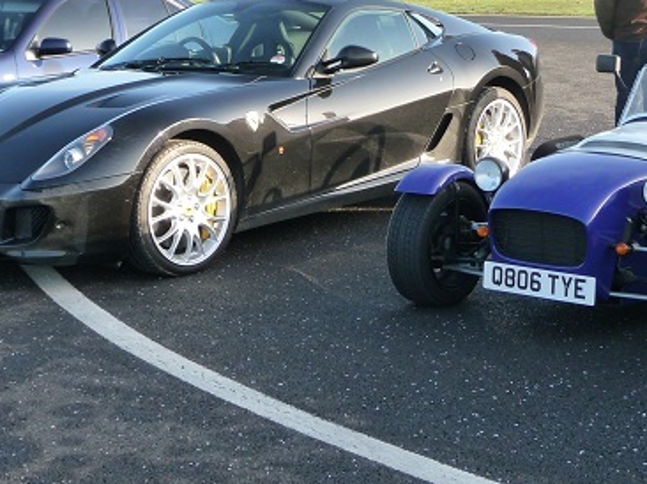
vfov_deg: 17.5
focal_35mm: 84
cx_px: 398
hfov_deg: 23.3
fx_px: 1569
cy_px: 159
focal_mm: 8
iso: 160
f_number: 4.2
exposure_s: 1/125
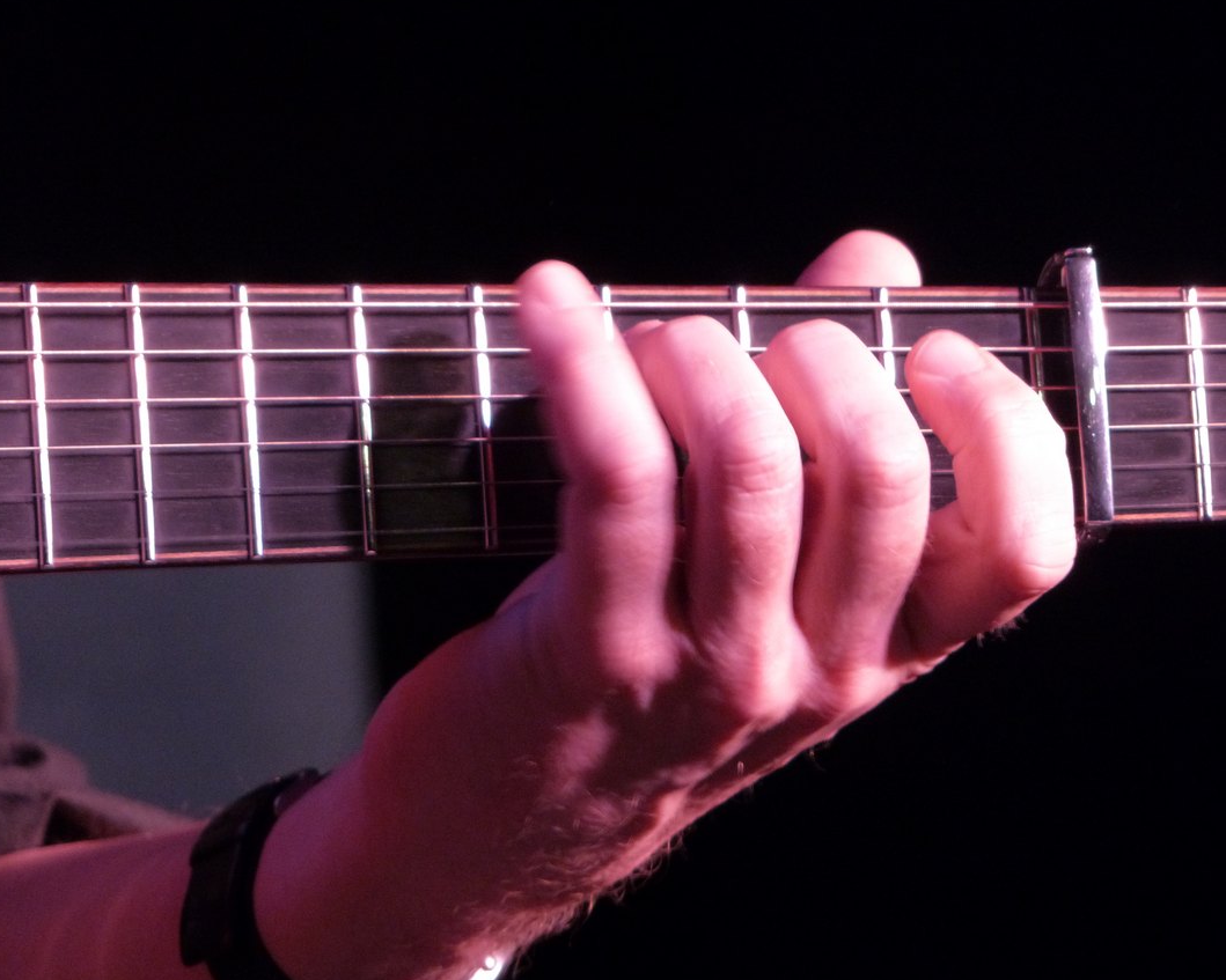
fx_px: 21442
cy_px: 502
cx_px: 729
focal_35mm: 591
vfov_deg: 2.6
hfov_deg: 3.3
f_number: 2.8
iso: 400
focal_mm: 90.1
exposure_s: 1/20
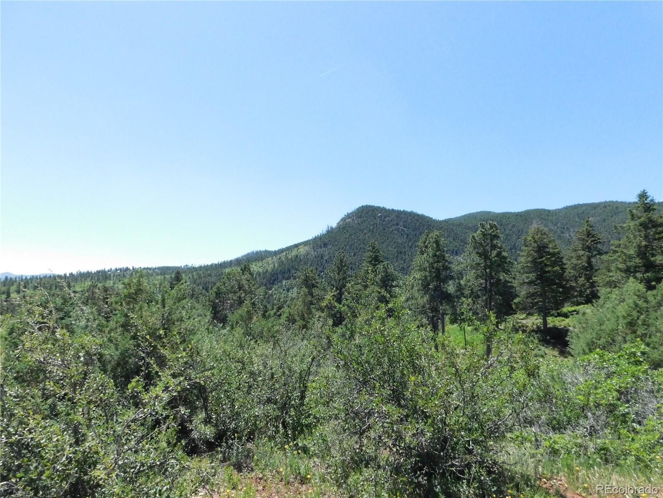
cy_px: 249
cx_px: 332
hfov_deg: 73.9
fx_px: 441
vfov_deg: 58.9
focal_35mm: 23
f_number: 6
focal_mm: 4
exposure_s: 1/1500
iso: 800
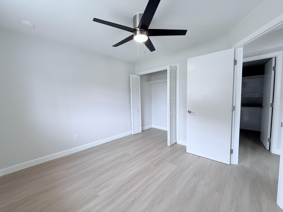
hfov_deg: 102.1
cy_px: 106
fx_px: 114
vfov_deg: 85.7
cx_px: 142
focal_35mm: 14
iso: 100
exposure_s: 1/120
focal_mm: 2.22
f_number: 2.2
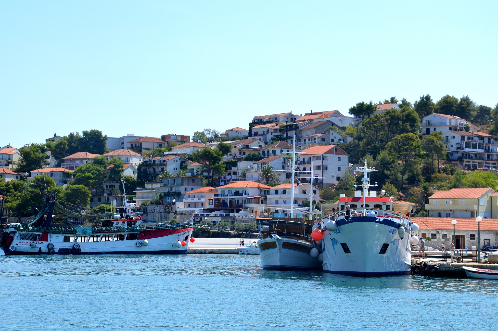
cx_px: 249
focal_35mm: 78
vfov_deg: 17.5
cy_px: 166
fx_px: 1078
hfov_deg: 26.0
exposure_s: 1/250
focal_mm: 52
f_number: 8
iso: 100
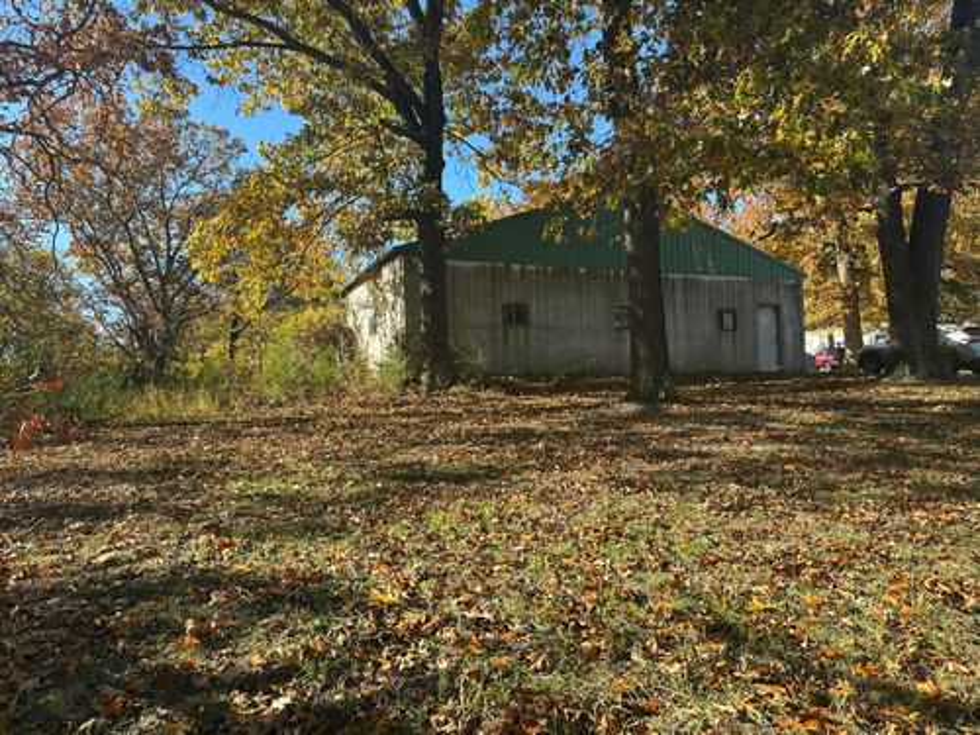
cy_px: 368
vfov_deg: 56.8
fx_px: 679
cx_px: 490
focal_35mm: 24
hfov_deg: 71.6
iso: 80
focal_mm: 6.86
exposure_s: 1/989
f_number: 1.78
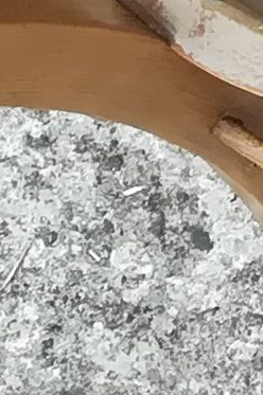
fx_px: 3162
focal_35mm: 288
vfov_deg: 6.6
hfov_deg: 3.9
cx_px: 1599
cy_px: -689
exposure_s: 1/176
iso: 50
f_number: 2.2
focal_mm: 3.83
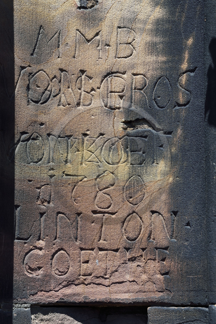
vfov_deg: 13.7
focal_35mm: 150
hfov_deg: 9.1
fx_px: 1351
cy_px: 162
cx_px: 108
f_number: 9
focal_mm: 150
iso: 200
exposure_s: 1/250
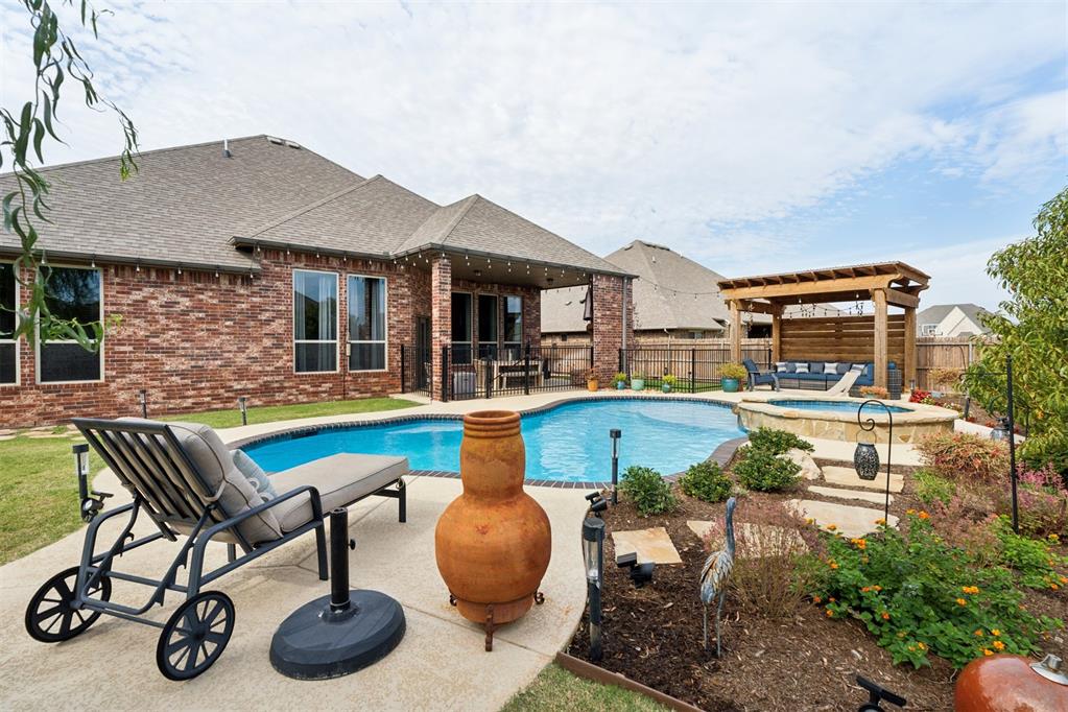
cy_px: 356
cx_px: 534
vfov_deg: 73.7
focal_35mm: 16
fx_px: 475
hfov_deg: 96.7
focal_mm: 16
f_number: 7.1
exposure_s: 1/2000
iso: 200
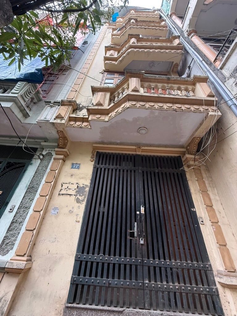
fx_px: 128
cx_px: 118
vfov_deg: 102.1
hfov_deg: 85.7
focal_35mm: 14
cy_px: 158
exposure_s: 1/99
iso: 320
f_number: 2.2
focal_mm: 2.22
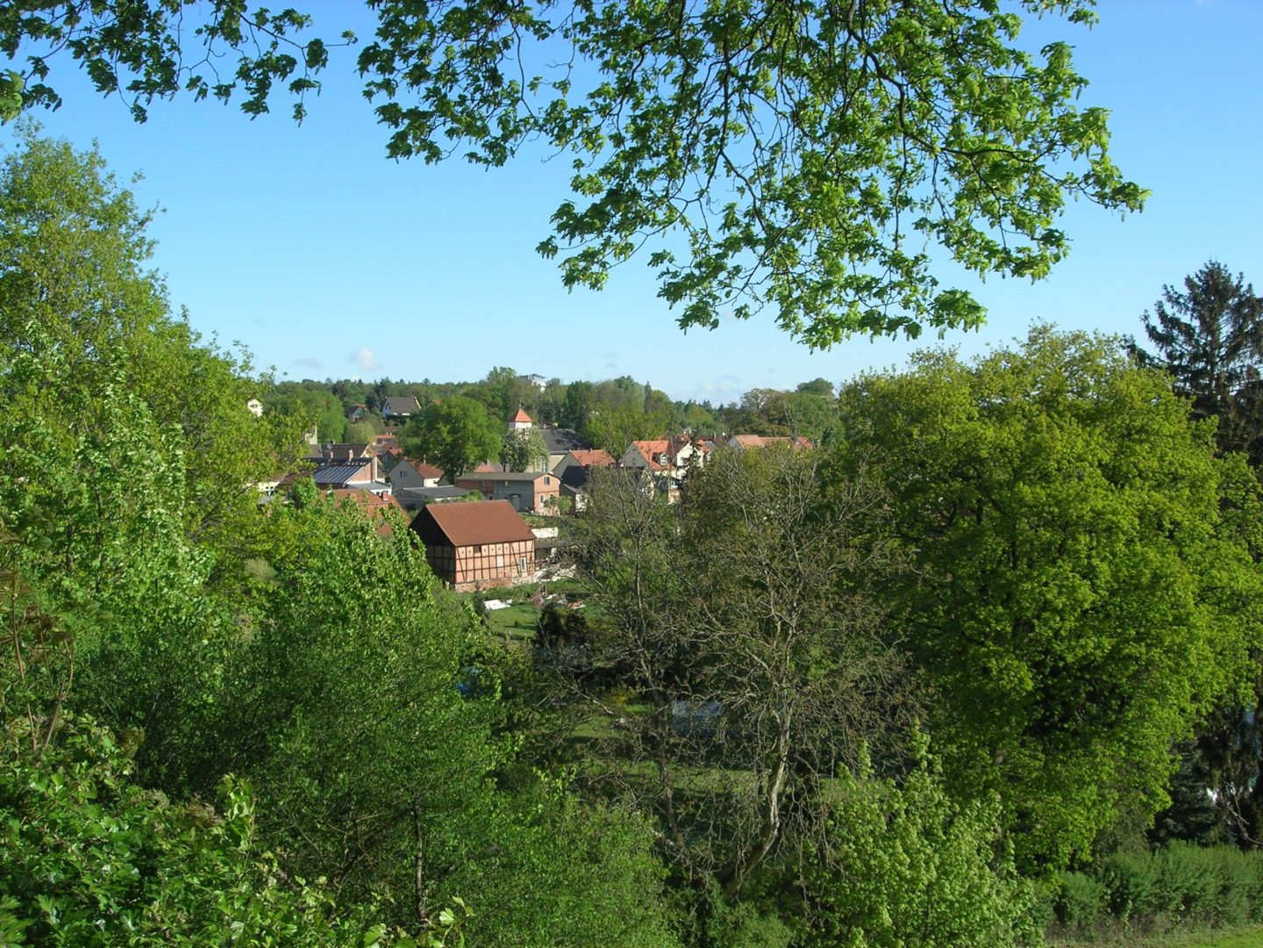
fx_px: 1386
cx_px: 632
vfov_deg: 37.7
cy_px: 474
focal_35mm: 38
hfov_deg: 49.0
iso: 64
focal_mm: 7.8
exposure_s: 1/390
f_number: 4.8
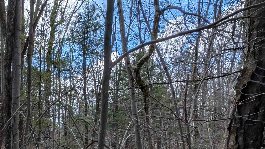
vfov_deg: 34.7
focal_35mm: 28
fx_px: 197
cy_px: 171
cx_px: 30
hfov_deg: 58.7
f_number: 2.2
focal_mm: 1.95
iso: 45
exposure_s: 1/1168
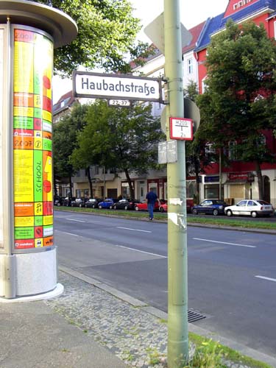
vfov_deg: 49.0
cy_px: 184
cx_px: 138
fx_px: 404
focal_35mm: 38
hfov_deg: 37.7
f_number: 4.3
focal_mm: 6.2
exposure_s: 1/80
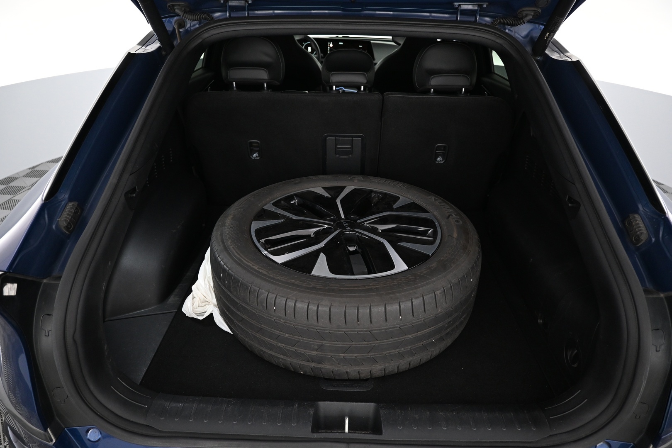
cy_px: 224
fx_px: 448
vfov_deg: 53.1
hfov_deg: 73.7
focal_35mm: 24
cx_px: 336
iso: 900
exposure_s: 1/25
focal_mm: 16
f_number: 3.5
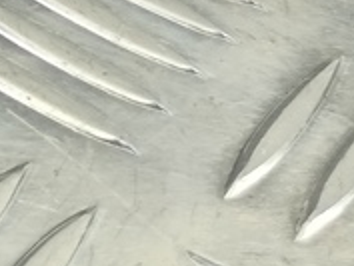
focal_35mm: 133
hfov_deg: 11.1
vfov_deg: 9.9
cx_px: -624
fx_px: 1361
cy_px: -348
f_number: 1.6
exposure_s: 1/50
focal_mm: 4.11
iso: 134
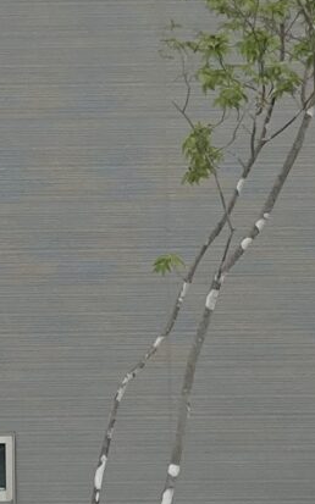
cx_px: 0
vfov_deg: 11.4
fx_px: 2528
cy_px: 284
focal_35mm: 184
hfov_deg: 7.1
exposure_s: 1/1736
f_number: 1.8
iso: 20
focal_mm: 3.99
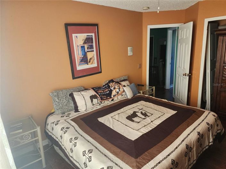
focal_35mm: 23
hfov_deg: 74.0
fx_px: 150
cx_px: 113
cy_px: 84
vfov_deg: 58.8
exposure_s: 1/120
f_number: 1.8
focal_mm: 6.4
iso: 200
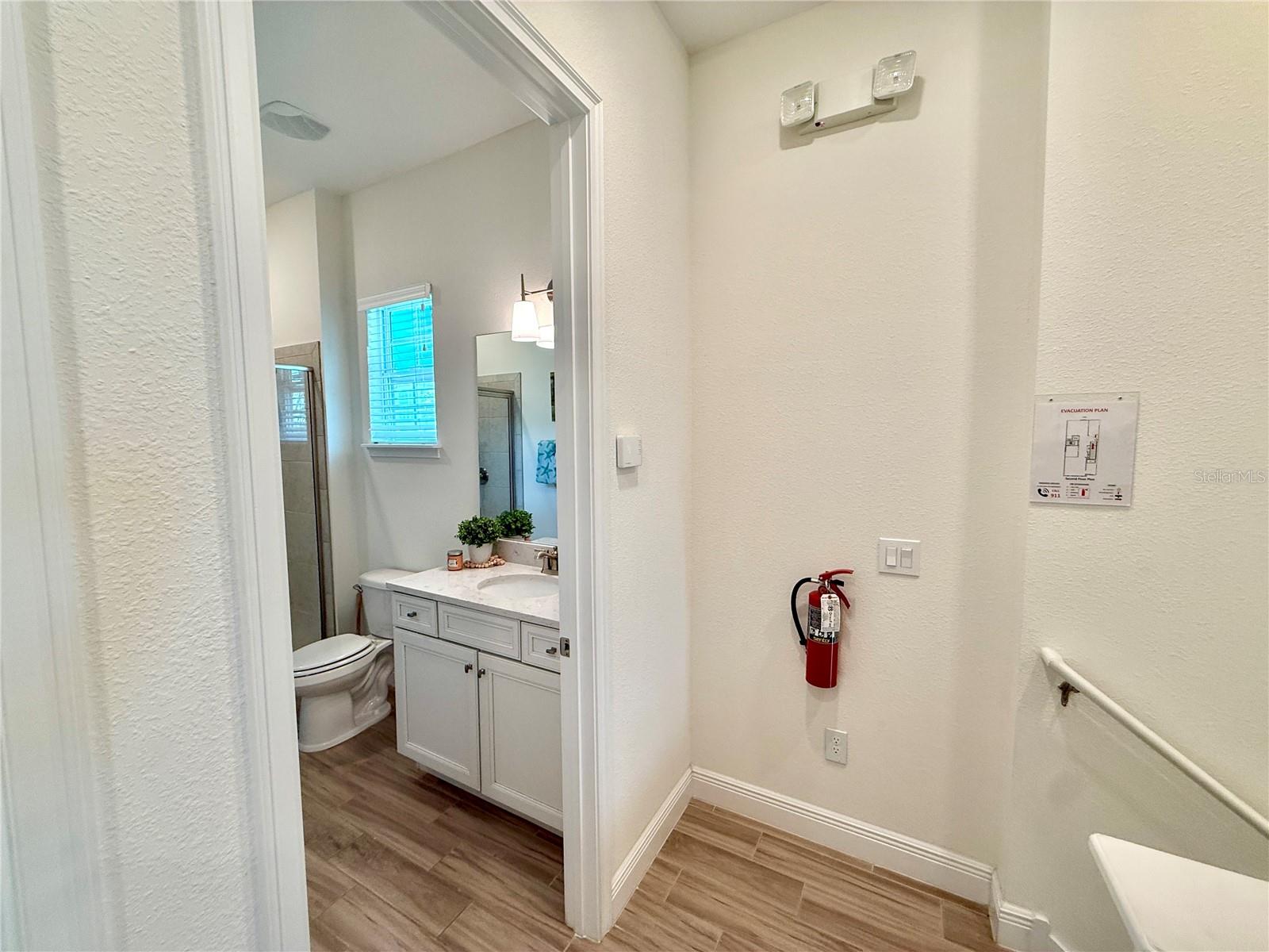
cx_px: 634
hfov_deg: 102.1
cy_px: 476
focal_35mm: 14
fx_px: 513
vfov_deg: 85.7
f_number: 2.2
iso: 125
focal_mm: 2.22
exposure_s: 1/120
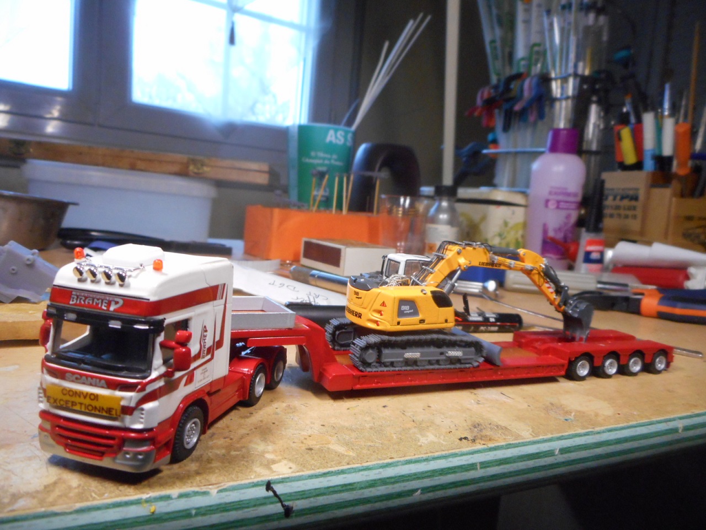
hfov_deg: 69.4
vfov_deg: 54.9
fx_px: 510
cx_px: 353
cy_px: 265
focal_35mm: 25
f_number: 3.7
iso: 400
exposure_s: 1/30
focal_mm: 4.5
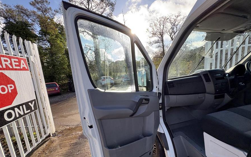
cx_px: 125
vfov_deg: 74.4
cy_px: 90
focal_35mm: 15
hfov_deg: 101.5
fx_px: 103
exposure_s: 1/312
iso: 40
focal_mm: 2.22
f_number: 2.2
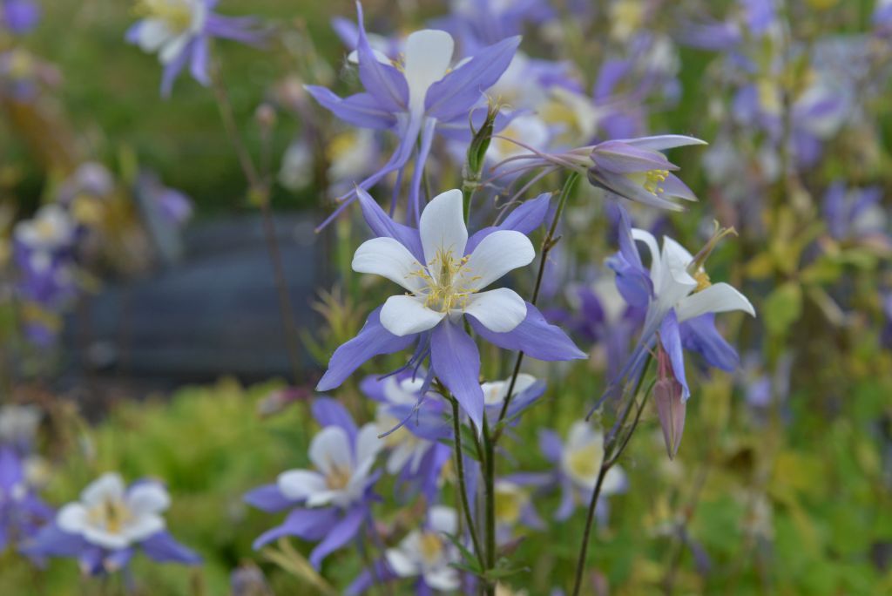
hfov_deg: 20.8
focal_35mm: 98
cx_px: 446
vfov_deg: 14.0
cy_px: 298
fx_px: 2429
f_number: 9
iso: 800
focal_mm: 98
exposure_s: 1/1250
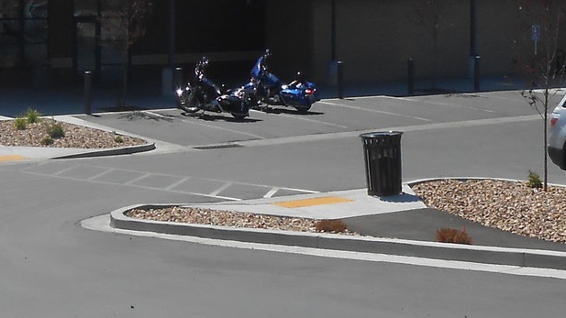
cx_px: 376
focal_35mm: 94
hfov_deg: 22.6
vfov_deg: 12.7
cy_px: 16
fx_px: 1411
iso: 80
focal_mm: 4.6
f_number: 3.5
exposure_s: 1/1250
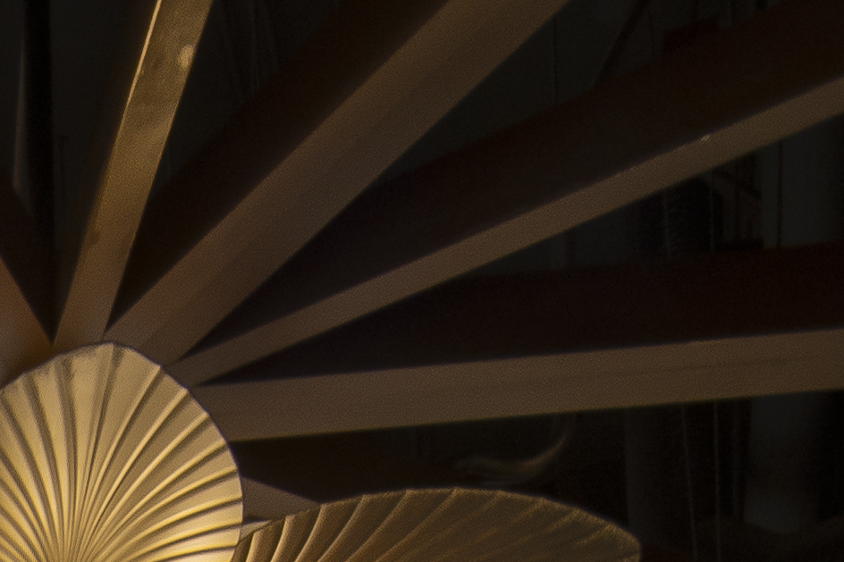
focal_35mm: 89
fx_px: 2086
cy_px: 1774
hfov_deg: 17.9
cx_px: -711
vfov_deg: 10.2
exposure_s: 1/1.43
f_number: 13
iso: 100
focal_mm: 14
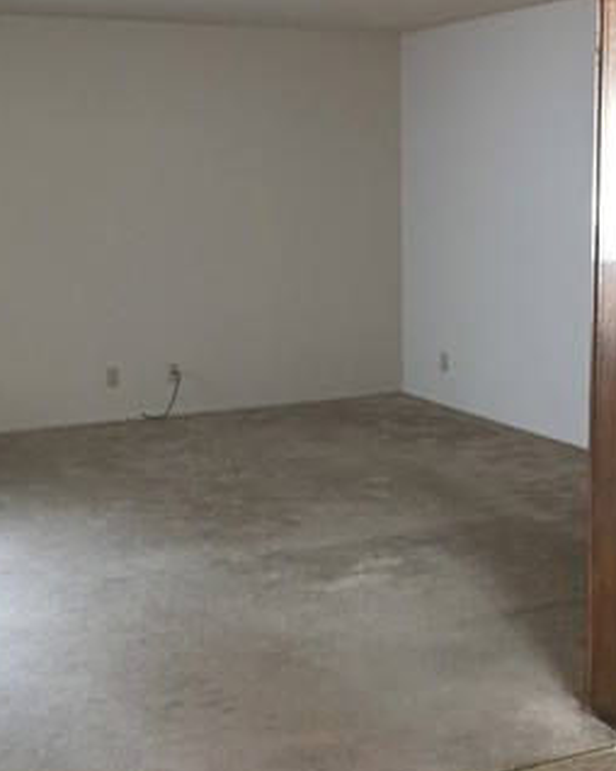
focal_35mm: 57
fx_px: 1300
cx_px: 398
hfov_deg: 26.5
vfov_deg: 33.0
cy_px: 400
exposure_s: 1/4
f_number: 2.2
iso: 50
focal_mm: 4.15
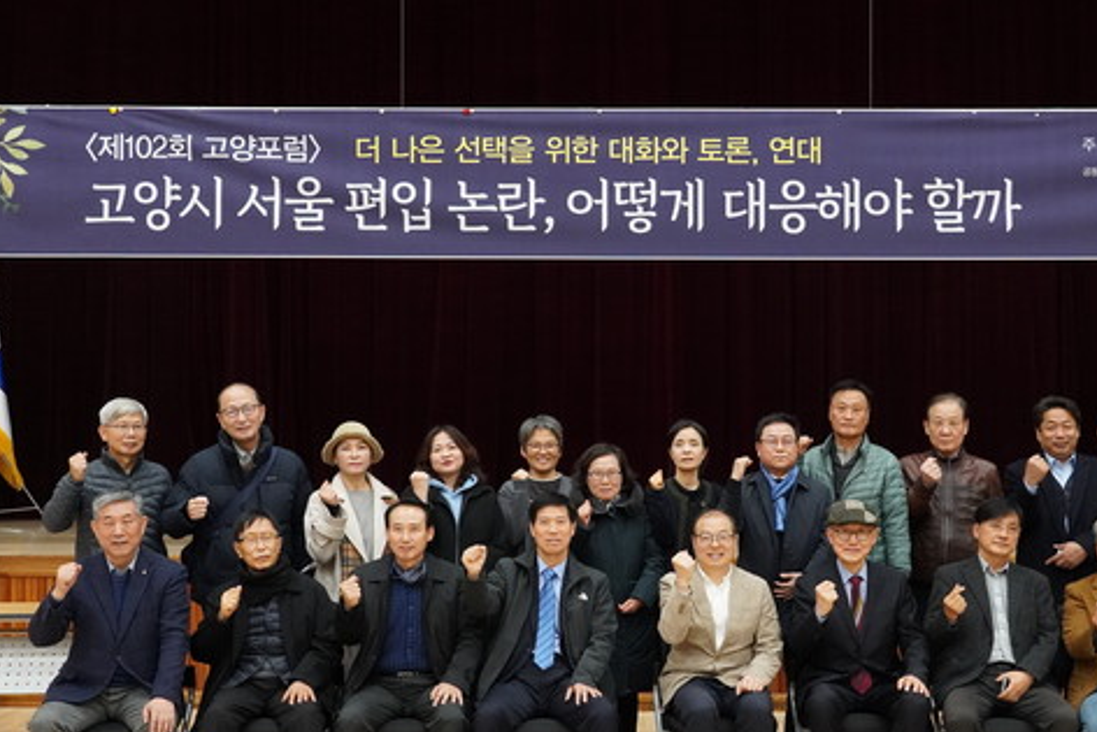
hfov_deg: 41.3
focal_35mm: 48
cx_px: 616
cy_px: 425
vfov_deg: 28.3
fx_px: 1452
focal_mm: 25
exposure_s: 1/40
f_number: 6.3
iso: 3200
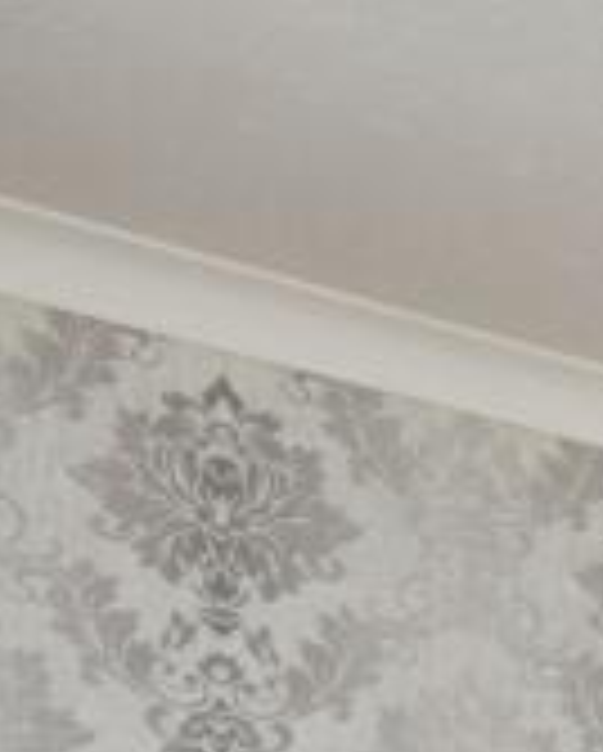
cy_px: 1317
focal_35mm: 92
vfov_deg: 17.3
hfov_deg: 8.7
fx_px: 2049
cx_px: 2290
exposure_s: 1/30
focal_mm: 16
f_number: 7.1
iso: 500
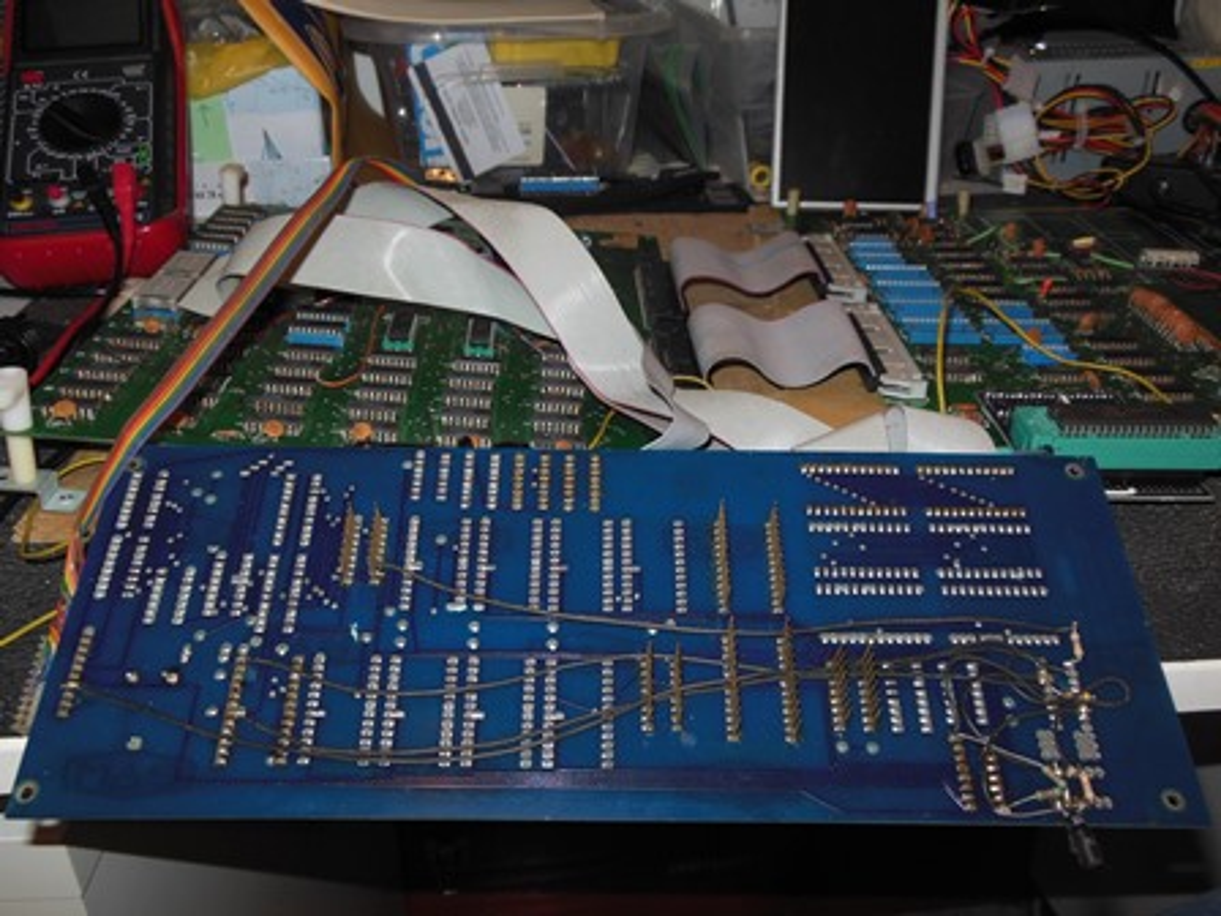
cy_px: 458
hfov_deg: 61.7
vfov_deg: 48.2
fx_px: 1023
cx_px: 610
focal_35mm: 29
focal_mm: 5.2
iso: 125
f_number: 3.3
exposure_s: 1/25
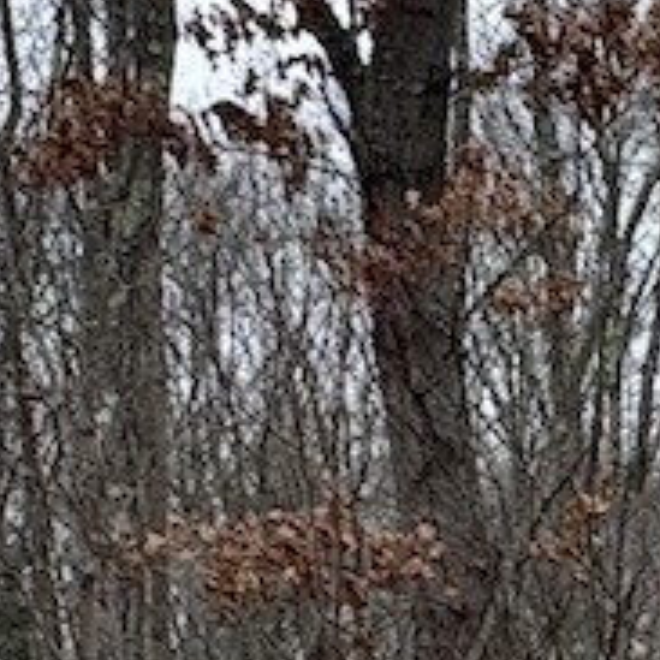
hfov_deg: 12.9
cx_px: 880
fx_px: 2804
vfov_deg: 13.0
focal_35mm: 130
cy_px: 848
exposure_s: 1/99
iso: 40
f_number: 2.2
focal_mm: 2.22
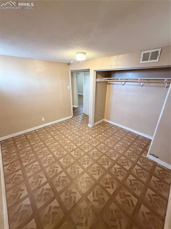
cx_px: 86
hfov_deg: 85.6
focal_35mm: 14
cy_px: 114
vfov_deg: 102.1
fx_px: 92
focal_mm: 2.22
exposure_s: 1/60
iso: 640
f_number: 2.2
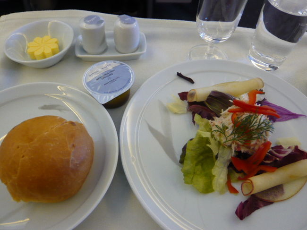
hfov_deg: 63.5
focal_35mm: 28
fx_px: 248
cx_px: 154
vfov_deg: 49.7
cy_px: 115
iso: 200
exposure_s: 1/13
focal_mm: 4.6
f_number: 2.8
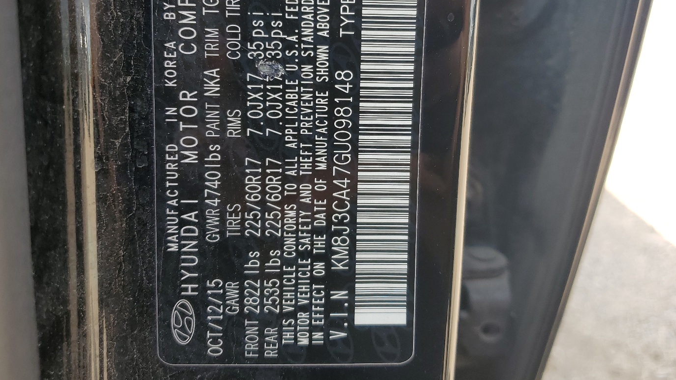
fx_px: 592
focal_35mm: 33
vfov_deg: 35.5
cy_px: 144
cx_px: 346
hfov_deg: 59.5
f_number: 1.5
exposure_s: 1/312
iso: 50
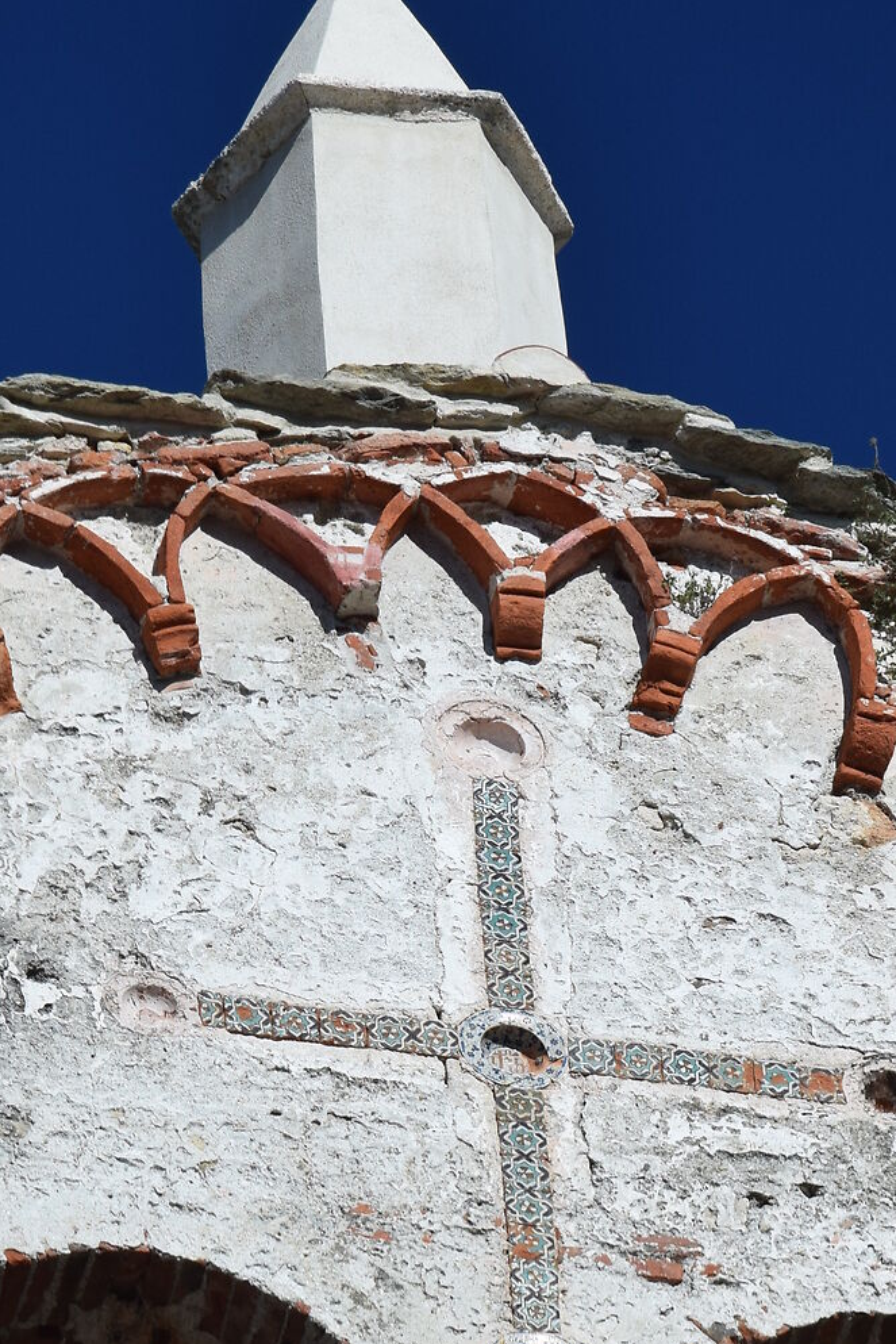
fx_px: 14188
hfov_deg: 3.6
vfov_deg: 5.4
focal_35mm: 380
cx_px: 474
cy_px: 1232
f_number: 9
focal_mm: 105
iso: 200
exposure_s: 1/320
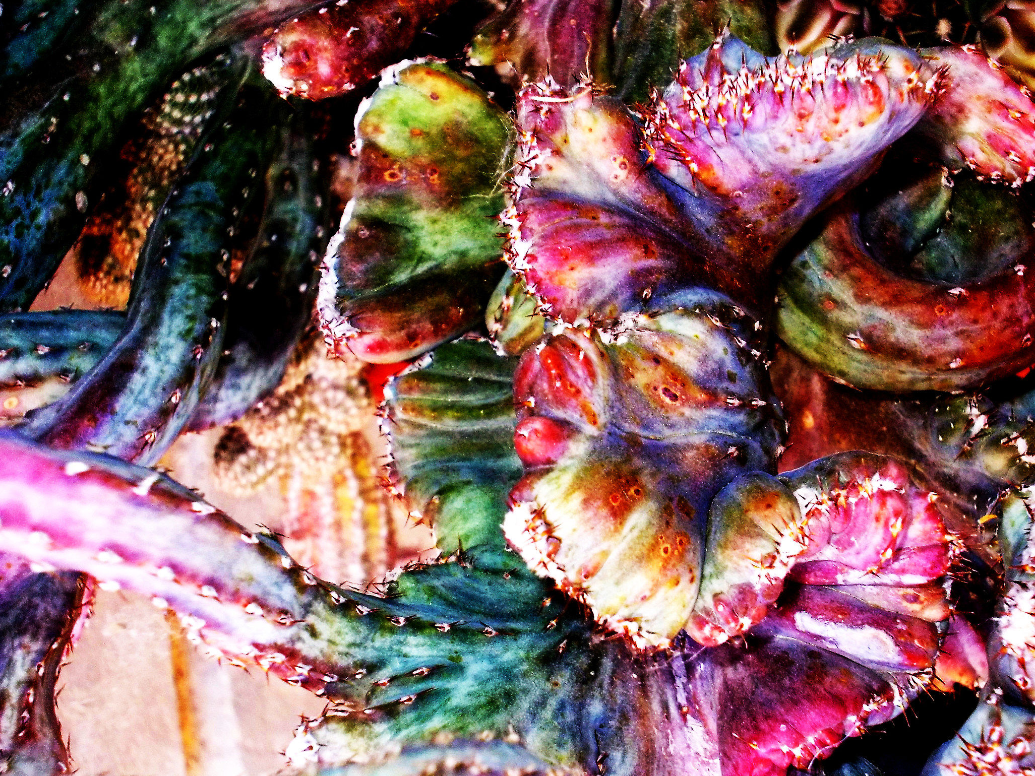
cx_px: 600
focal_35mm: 83
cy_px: 439
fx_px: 2482
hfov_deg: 23.5
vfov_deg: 17.8
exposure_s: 1/60
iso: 200
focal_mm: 10
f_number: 4.3
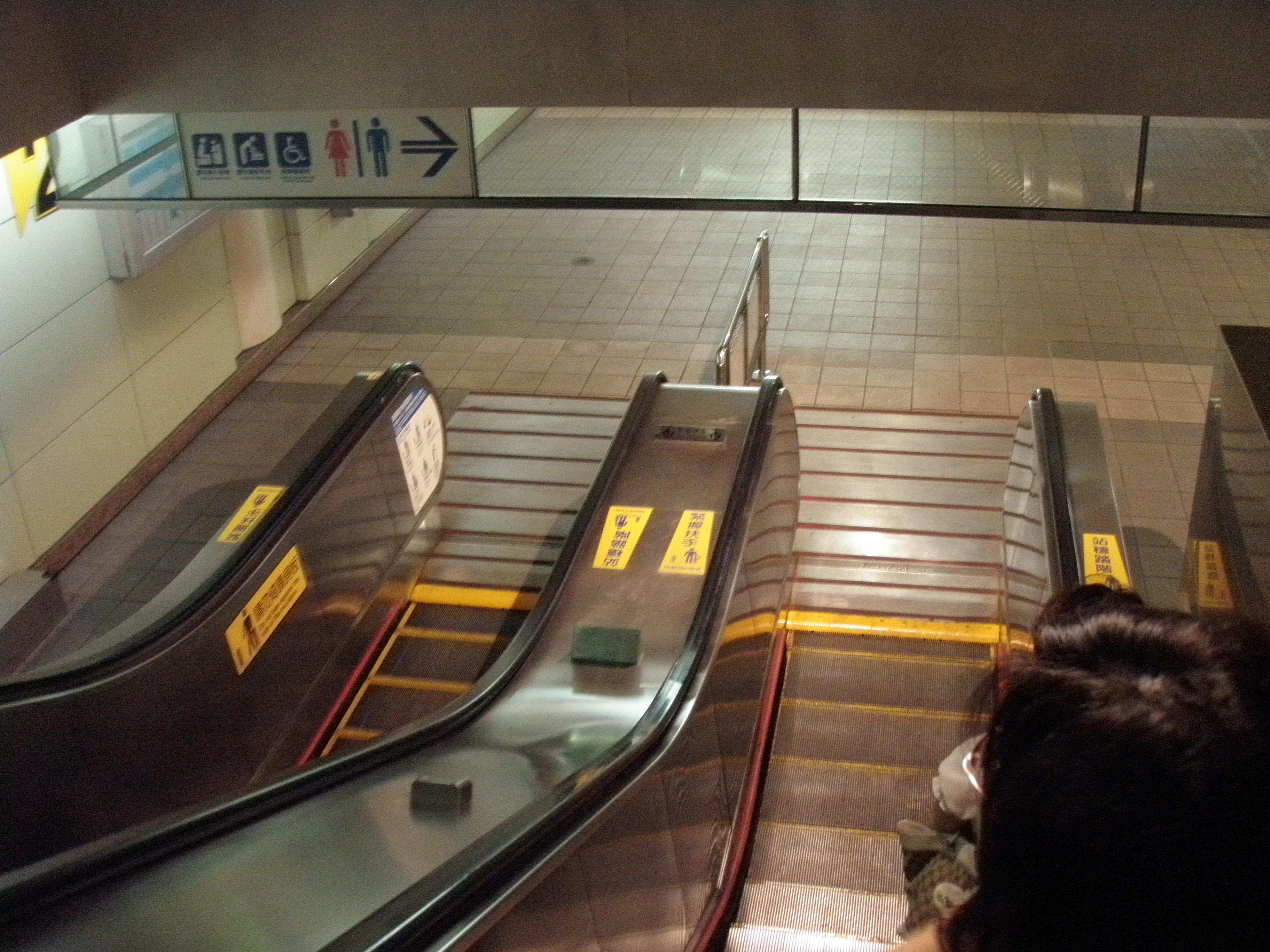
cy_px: 476
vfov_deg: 37.7
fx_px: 1394
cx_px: 635
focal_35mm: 38
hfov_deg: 49.0
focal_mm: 6.7
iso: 800
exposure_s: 1/30
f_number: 3.5
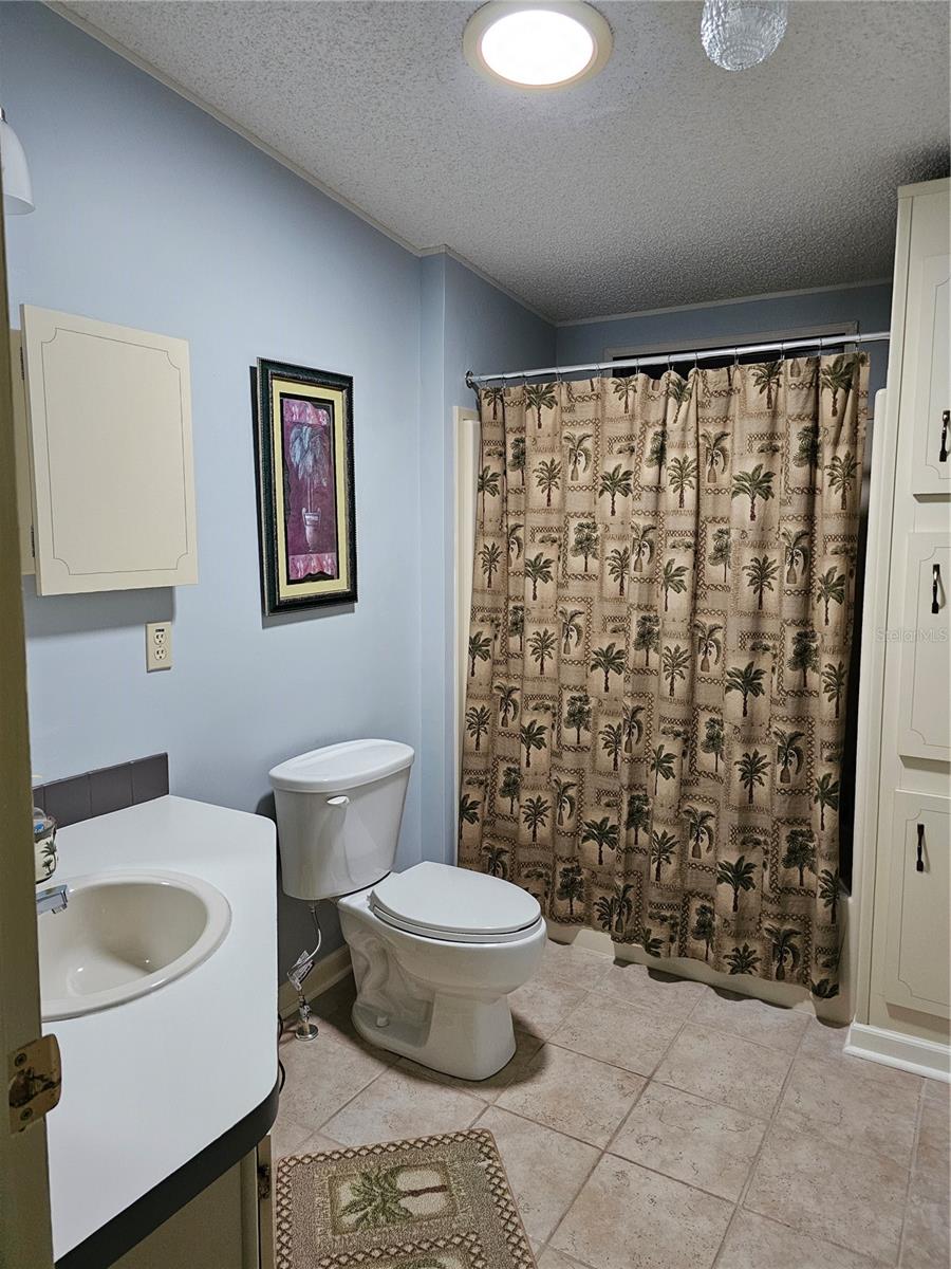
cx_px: 476
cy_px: 634
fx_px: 843
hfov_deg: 58.9
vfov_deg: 73.9
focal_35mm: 23
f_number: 1.7
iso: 800
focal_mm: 6.3
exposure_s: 1/120
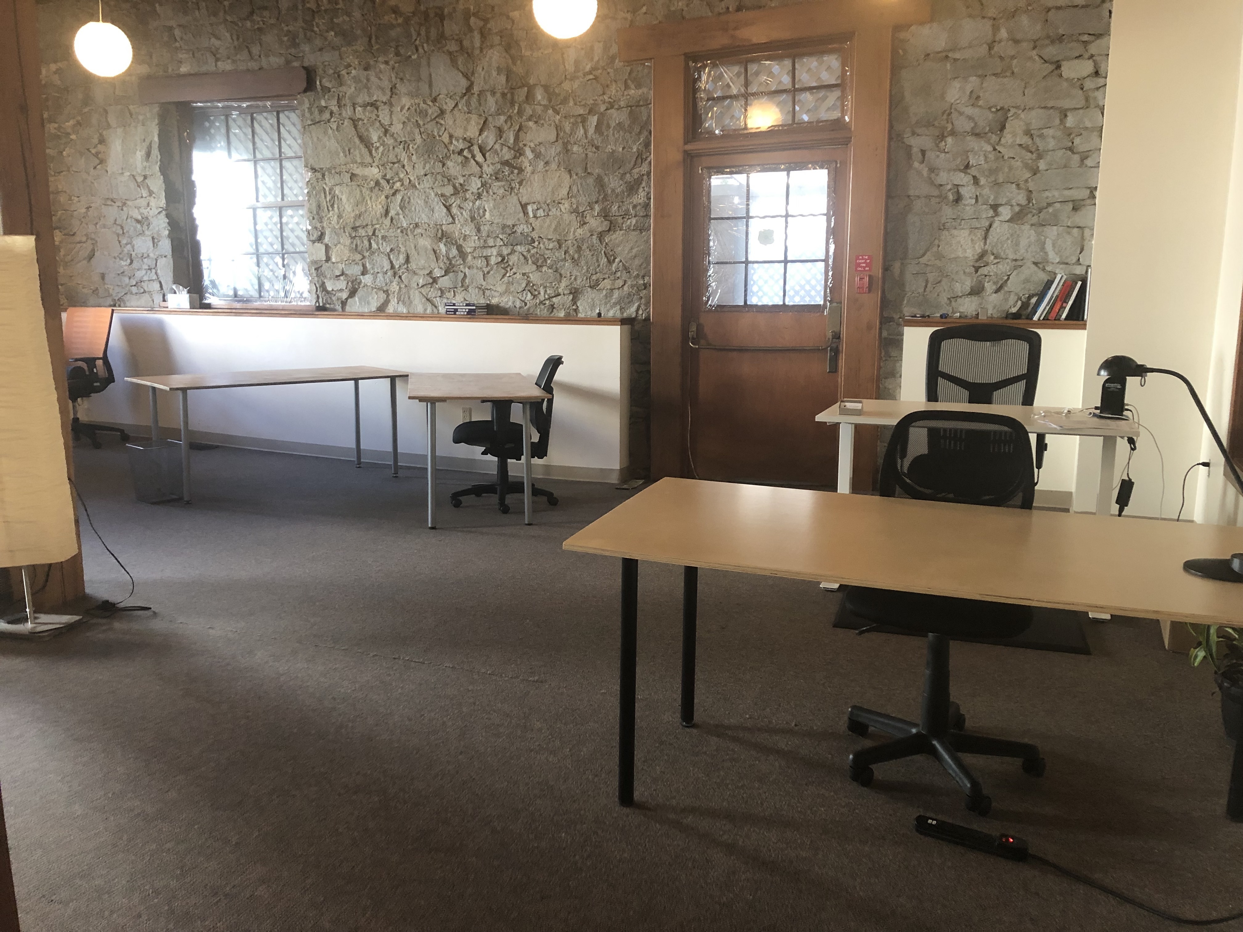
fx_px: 1005
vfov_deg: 49.7
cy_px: 466
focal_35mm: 28
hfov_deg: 63.4
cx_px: 622
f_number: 1.8
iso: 80
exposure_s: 1/15
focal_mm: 3.99
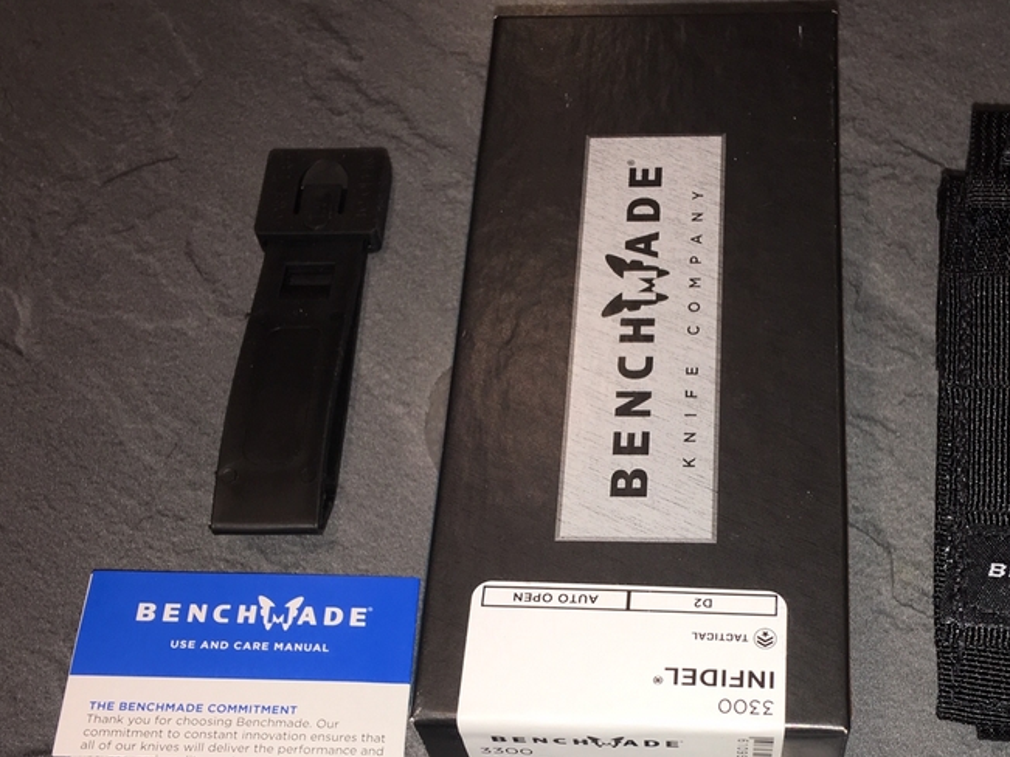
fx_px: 1429
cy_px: 575
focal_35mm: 49
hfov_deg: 38.7
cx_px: 624
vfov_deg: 29.2
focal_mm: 4.15
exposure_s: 1/48
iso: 25
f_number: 2.2
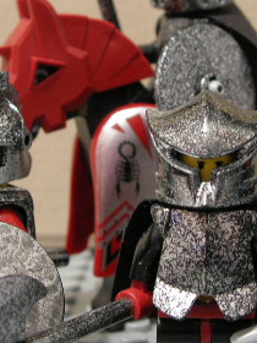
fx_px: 861
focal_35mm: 87
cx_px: 181
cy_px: 141
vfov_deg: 22.5
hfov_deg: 16.9
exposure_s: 1/3.6
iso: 104
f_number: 2.8
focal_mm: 7.8
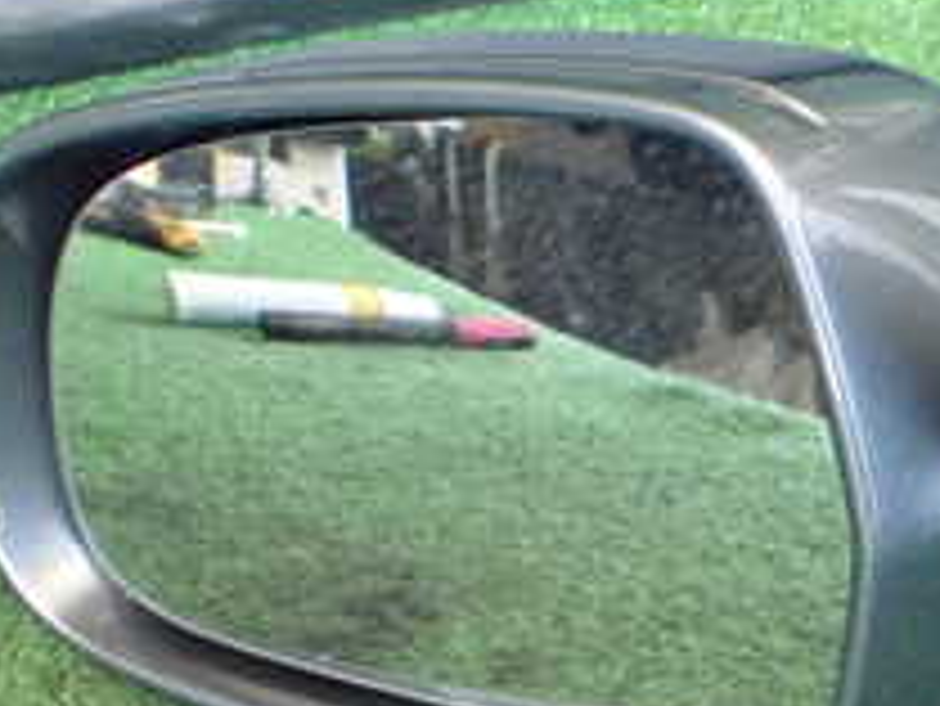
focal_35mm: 86
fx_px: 2337
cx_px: 1115
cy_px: 693
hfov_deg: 21.2
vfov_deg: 16.8
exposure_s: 1/60
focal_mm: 5.4
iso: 800
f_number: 2.3
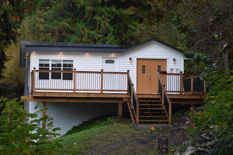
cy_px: 78
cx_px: 116
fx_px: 533
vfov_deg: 16.5
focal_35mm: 82
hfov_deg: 24.6
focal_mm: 55
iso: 160
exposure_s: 1/125
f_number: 5.6
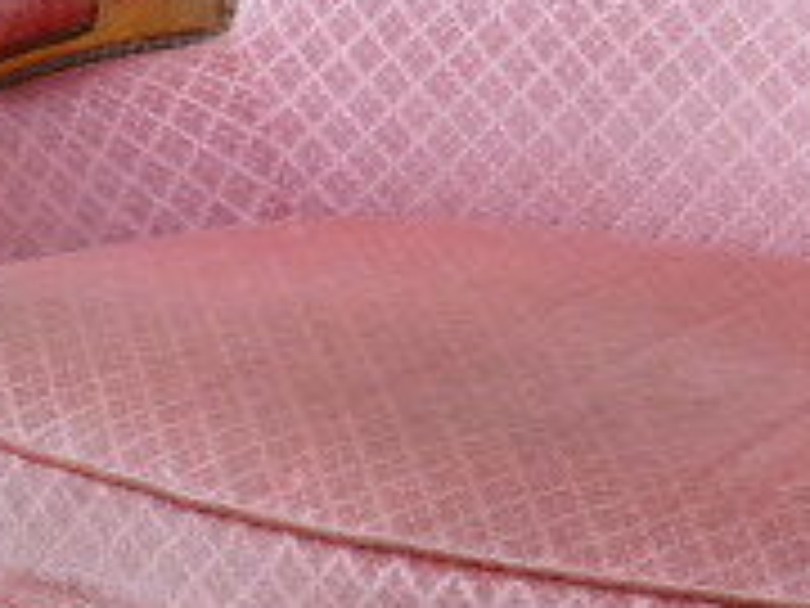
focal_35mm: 178
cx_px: 868
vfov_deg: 8.3
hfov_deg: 11.0
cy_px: 446
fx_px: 4165
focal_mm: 9.1
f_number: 4
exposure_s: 1/125
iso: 100
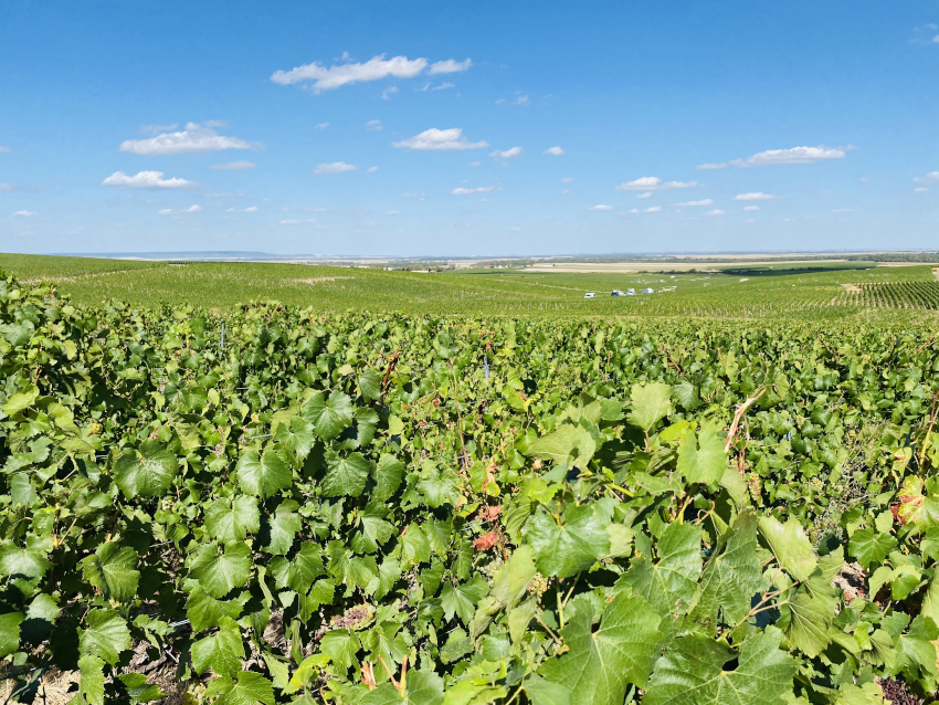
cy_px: 352
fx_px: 705
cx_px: 470
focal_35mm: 26
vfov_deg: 53.1
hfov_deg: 67.3
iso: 32
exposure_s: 1/2890
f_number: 1.8
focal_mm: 4.25
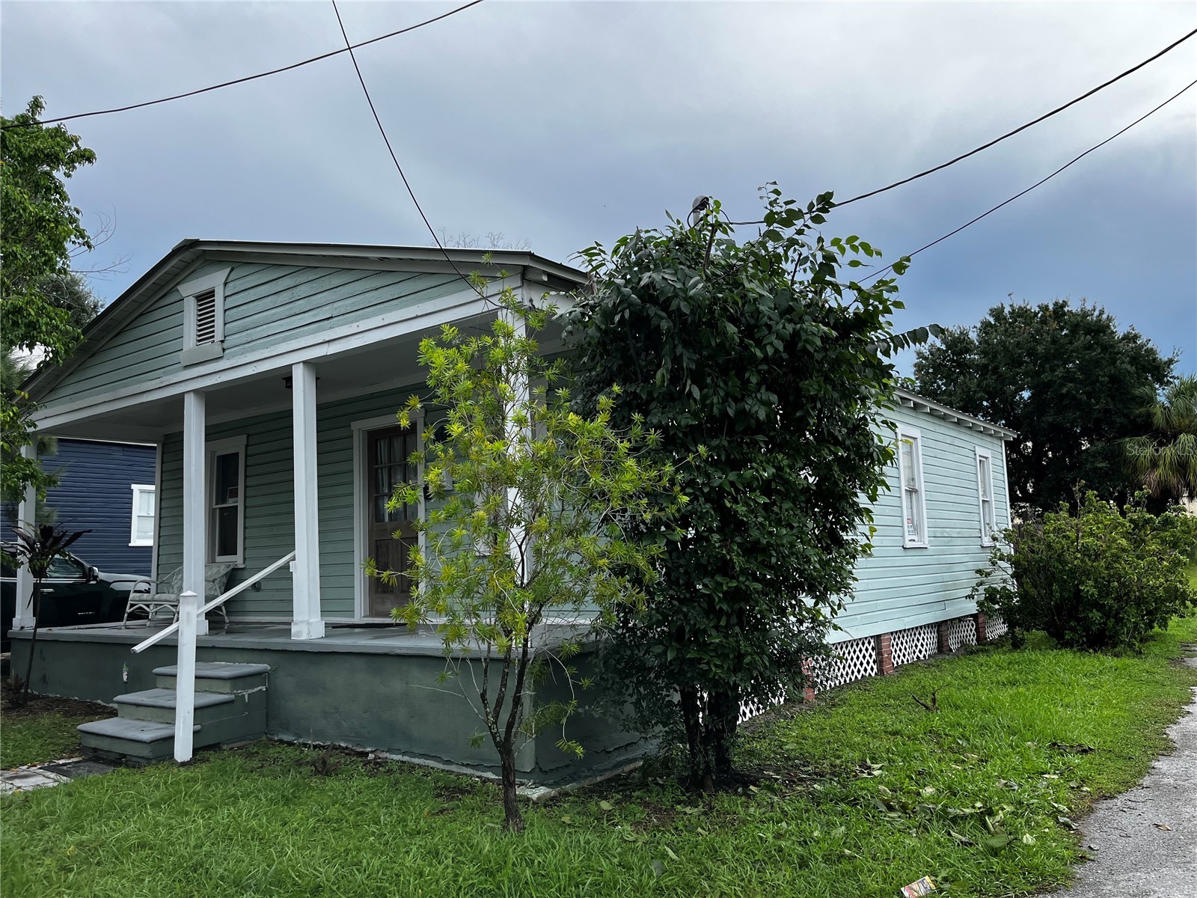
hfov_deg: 67.3
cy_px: 449
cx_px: 598
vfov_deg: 53.1
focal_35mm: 26
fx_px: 899
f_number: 1.6
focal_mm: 5.1
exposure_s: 1/1294
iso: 50
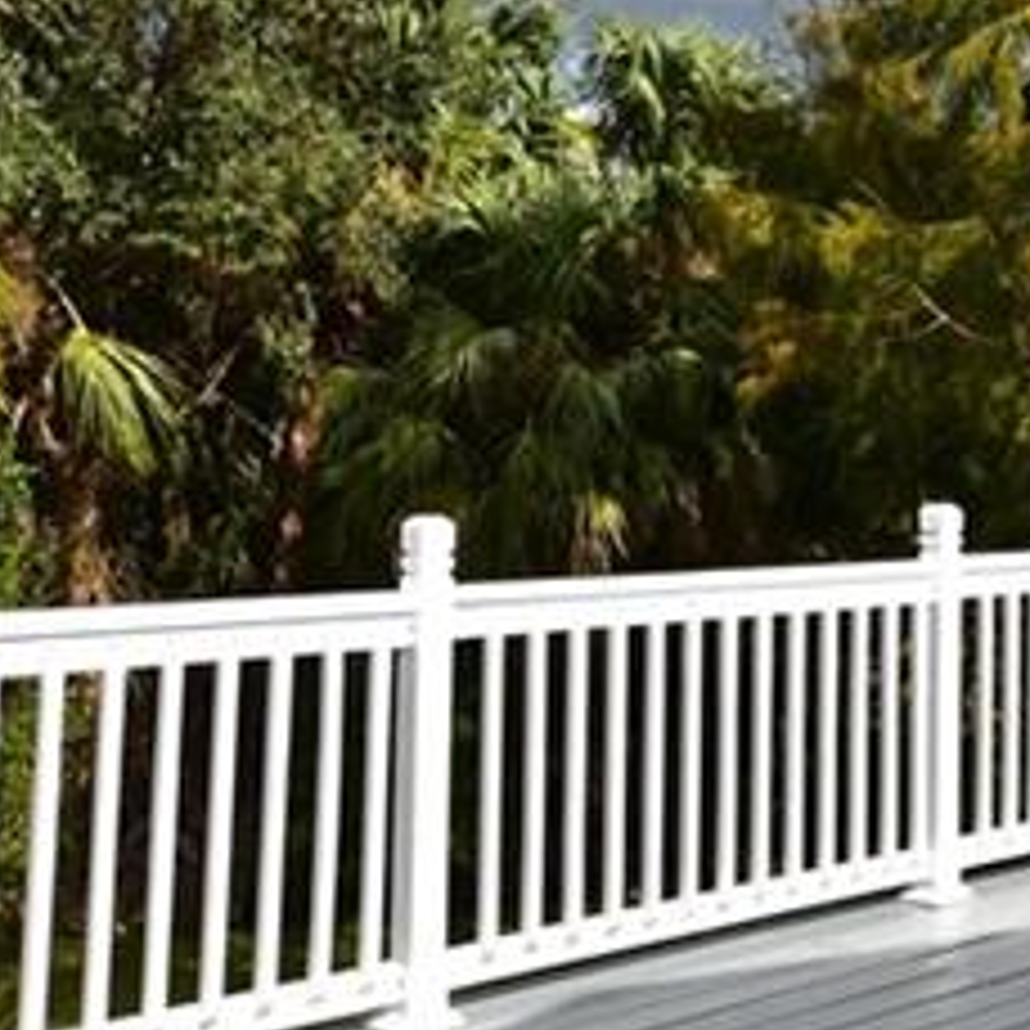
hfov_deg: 28.3
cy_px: 297
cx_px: 1026
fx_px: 1919
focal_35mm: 57
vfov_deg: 29.7
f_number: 10
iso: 200
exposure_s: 1/400
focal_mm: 10
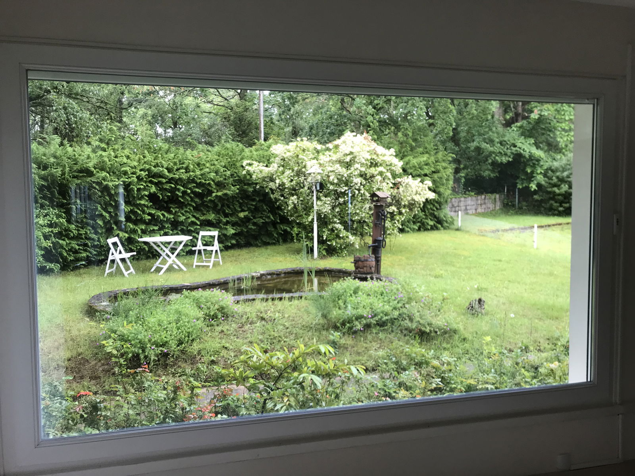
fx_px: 514
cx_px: 318
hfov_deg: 63.4
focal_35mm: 28
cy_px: 238
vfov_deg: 49.7
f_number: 1.8
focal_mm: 3.99
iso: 40
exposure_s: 1/100
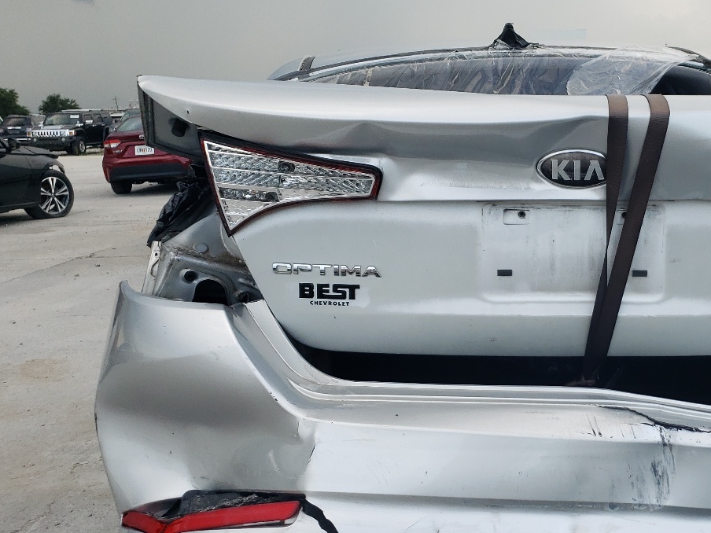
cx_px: 584
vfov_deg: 31.4
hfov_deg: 39.4
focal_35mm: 46
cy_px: 336
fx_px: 945
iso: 50
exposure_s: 1/833
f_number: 1.5
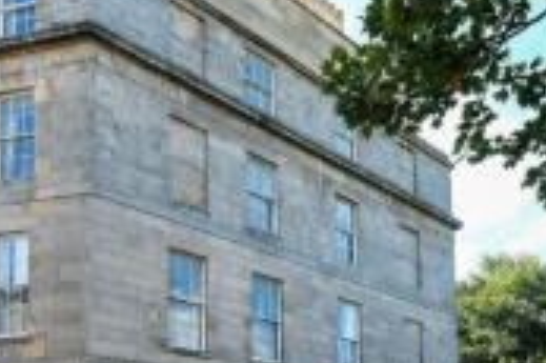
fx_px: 500
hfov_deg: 56.6
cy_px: 352
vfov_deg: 36.4
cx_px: 204
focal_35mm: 33
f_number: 5.6
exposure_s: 1/150
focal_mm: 8
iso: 200
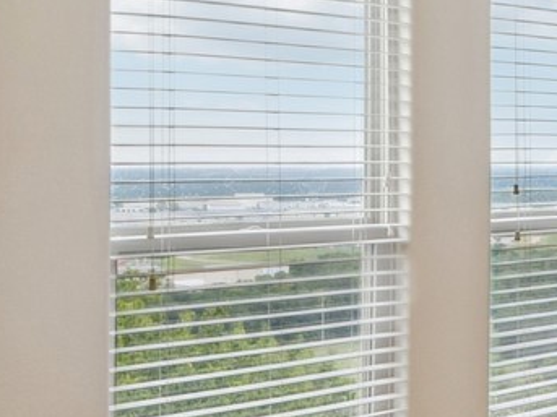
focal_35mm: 80
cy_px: 176
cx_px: 723
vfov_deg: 18.4
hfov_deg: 22.0
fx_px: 1287
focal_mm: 14
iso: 640
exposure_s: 1/20
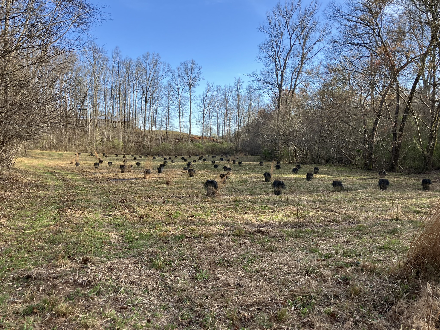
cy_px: 165
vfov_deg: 49.7
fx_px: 356
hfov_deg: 63.4
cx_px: 220
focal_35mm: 28
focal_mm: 3.99
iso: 32
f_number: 1.8
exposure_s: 1/454
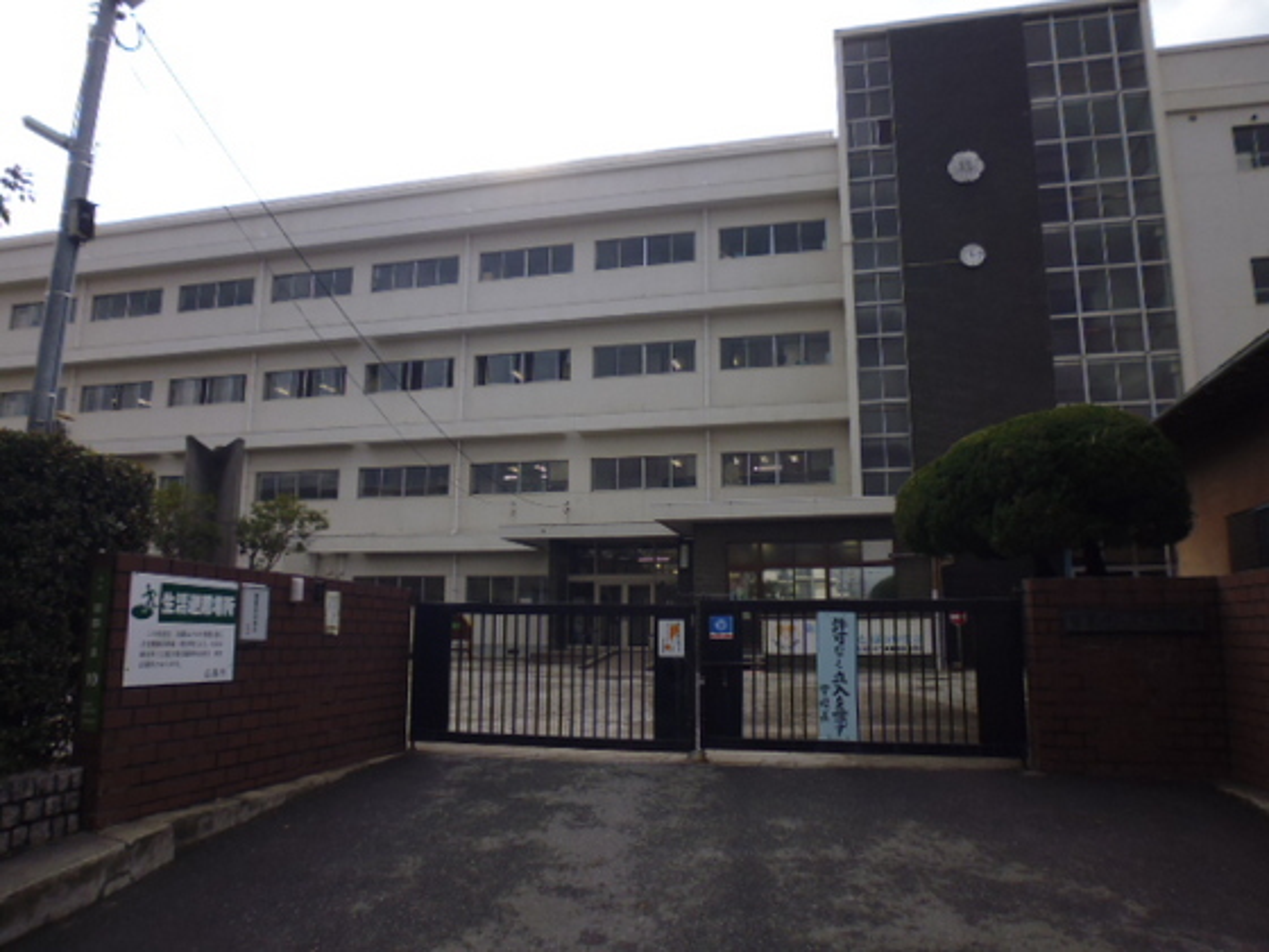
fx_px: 880
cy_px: 476
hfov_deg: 71.6
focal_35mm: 24
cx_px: 634
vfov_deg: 56.8
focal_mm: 4.3
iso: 100
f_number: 9
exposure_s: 1/80
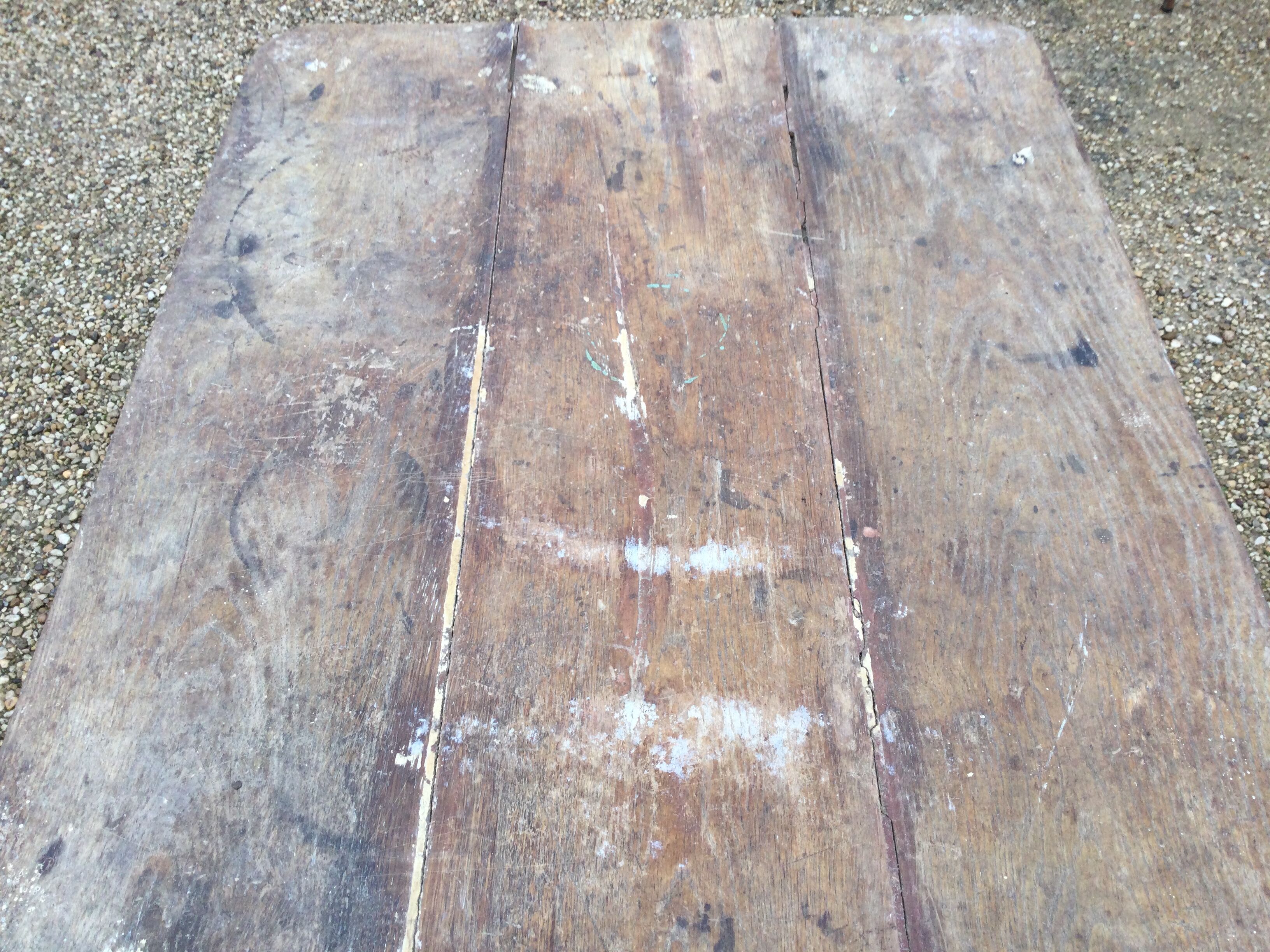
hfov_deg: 58.4
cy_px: 476
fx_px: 1137
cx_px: 635
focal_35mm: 31
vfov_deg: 45.4
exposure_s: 1/100
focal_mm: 3.3
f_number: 2.4
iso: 32
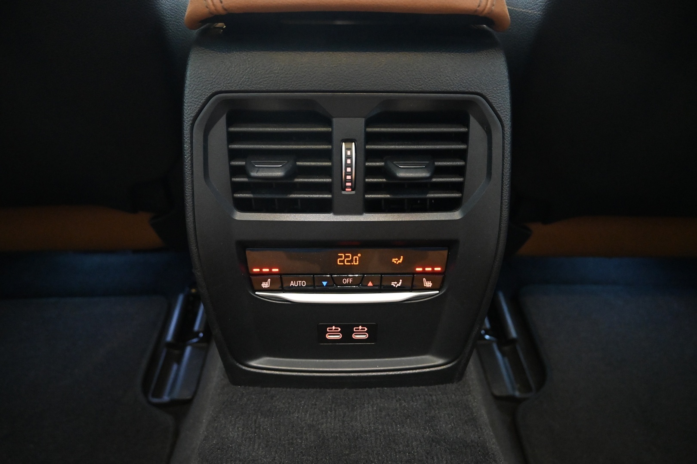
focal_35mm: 24
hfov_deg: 73.7
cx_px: 348
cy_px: 232
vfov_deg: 53.1
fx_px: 465
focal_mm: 16
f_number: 3.5
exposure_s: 1/5
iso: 5000
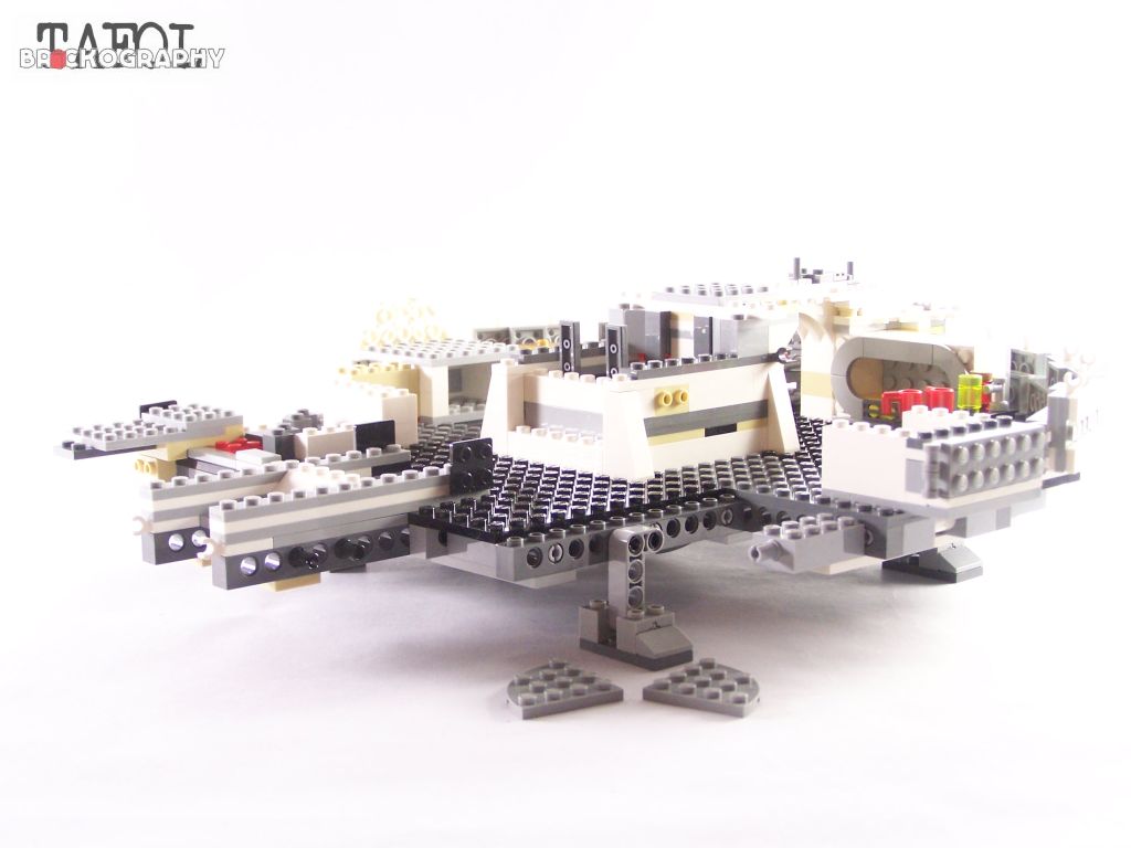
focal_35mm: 59
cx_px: 566
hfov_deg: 32.7
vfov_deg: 24.8
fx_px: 1928
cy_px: 424
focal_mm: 9.8
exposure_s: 1/20
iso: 200
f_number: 3.1
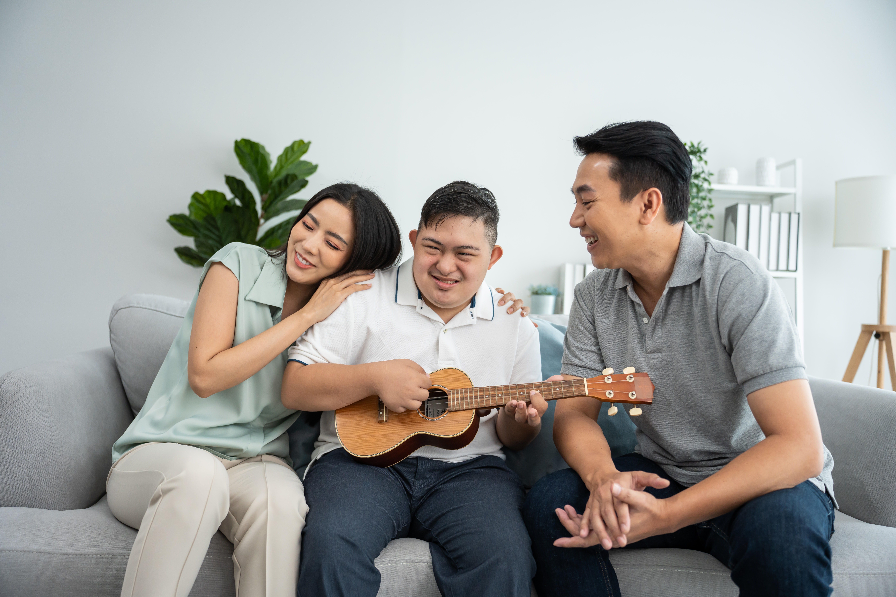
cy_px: 298
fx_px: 871
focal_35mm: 35
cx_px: 448
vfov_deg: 37.9
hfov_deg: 54.4
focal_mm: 35
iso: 800
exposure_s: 1/400
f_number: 2.8
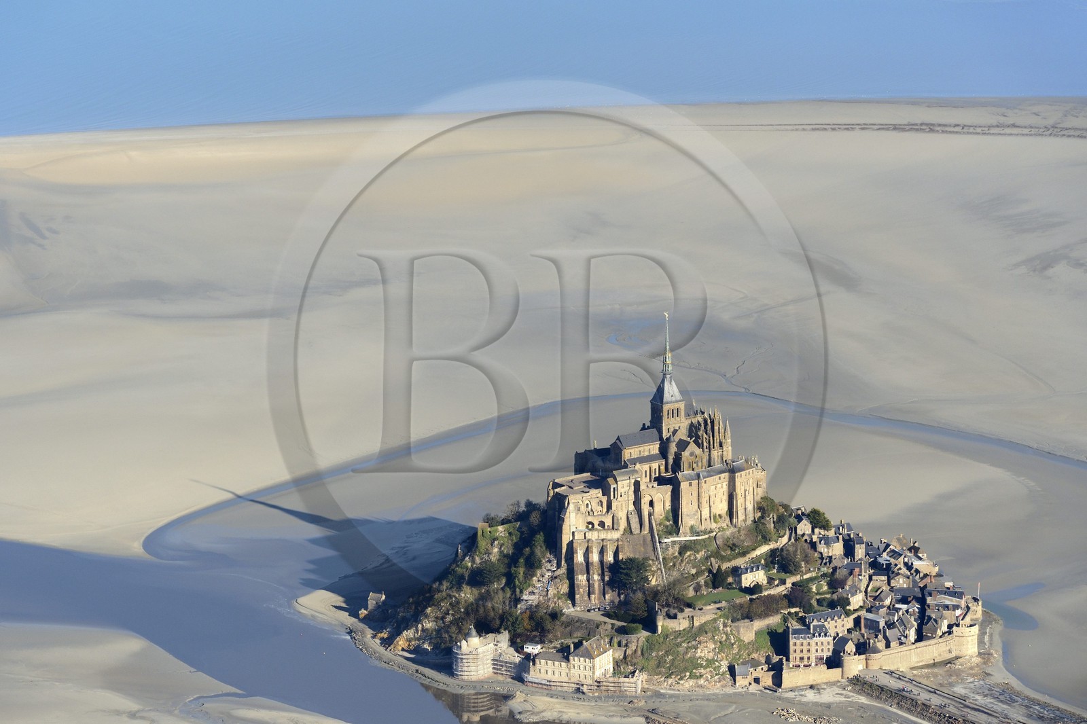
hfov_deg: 10.3
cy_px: 362
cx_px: 544
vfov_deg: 6.9
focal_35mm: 200
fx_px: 6037
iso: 400
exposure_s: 1/1250
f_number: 8
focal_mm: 200
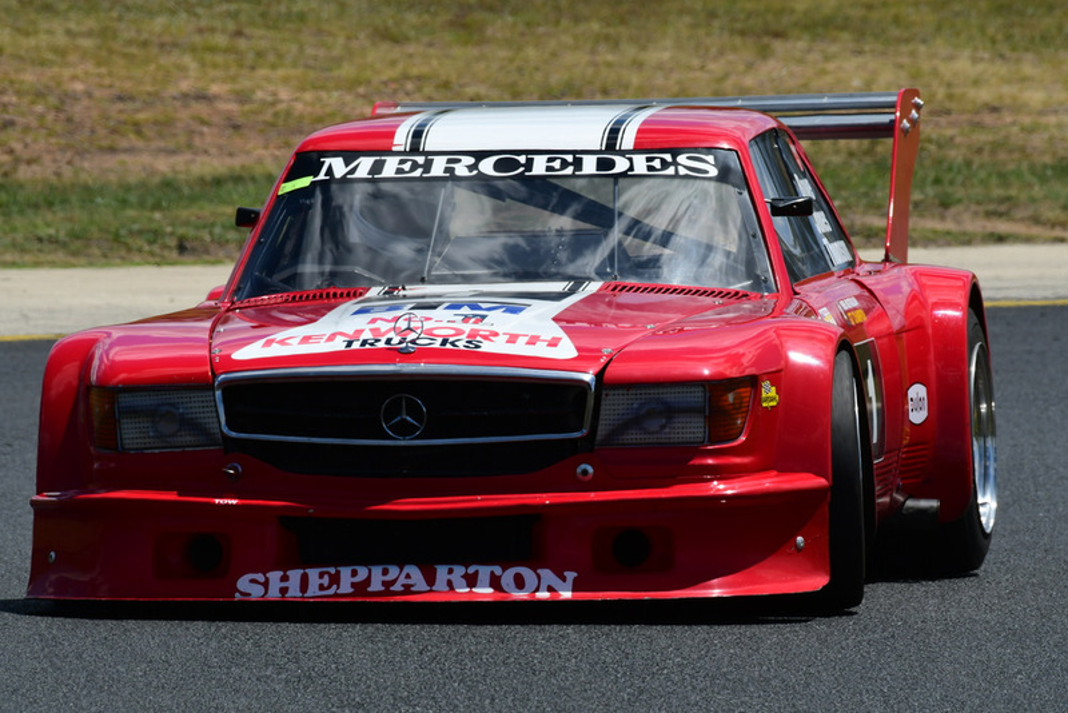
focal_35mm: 750
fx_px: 22257
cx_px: 534
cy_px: 356
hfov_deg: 2.7
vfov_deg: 1.8
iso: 320
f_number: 13
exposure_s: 1/640
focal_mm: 500
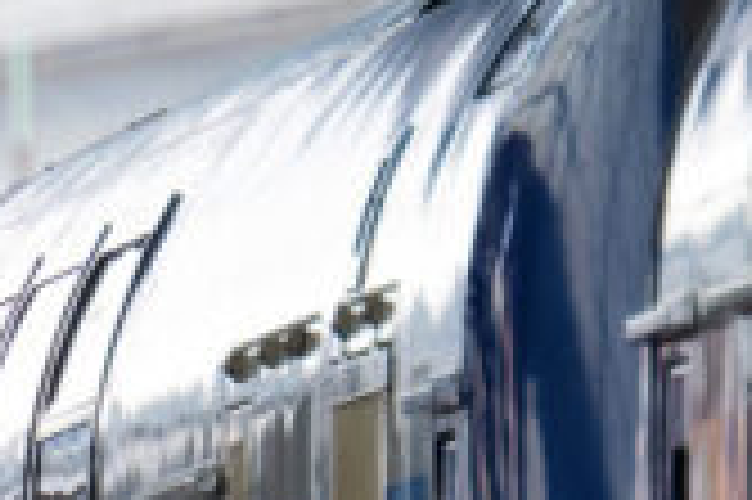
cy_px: 1489
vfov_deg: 0.6
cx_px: -626
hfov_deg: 0.9
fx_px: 46035
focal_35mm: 2206
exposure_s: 1/200
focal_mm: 360
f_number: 5.6
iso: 800
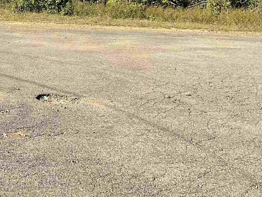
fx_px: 545
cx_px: -27
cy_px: 14
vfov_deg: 20.0
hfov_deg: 25.1
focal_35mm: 72
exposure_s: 1/1412
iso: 16
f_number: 1.8
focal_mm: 3
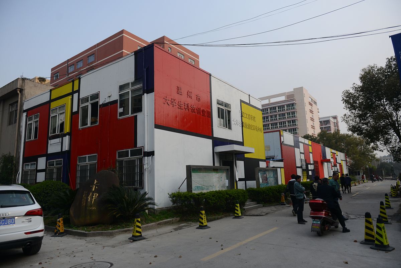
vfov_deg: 53.2
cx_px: 200
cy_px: 134
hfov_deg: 73.7
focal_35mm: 24
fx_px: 267
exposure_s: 1/8000
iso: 640
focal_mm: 24
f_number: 3.2
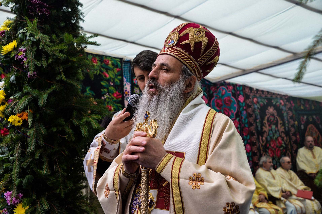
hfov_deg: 44.5
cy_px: 107
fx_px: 394
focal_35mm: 44
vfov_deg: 30.5
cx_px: 161
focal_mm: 44
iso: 200
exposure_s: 1/125
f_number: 5.6
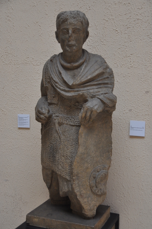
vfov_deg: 37.9
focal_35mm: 52
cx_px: 76
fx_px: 334
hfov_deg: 25.7
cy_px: 114
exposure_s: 1/60
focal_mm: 35
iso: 640
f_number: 4.2
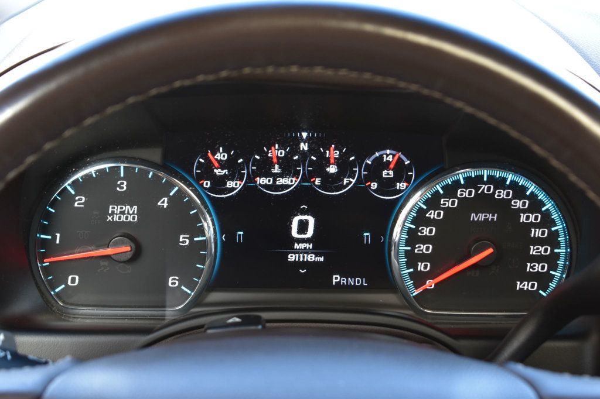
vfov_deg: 16.5
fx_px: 1374
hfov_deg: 24.6
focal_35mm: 82
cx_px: 300
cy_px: 200
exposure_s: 1/20
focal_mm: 55
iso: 400
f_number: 6.3
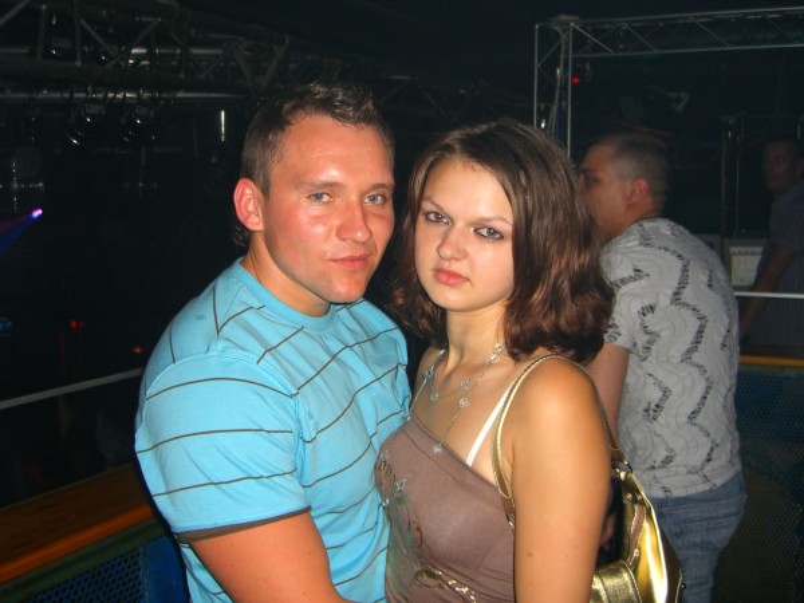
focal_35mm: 38
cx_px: 402
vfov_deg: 37.7
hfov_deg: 49.0
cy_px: 302
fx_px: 883
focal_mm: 7.9
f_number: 2.8
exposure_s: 1/60
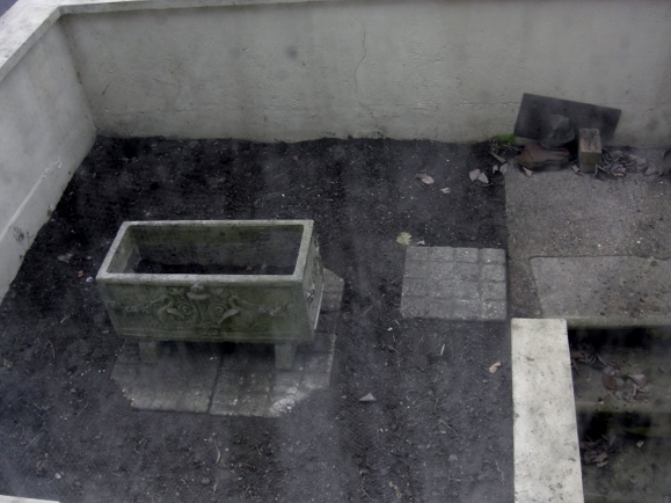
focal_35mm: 42
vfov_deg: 34.3
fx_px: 814
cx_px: 342
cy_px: 276
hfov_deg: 44.8
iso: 80
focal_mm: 7.9
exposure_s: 1/160
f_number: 2.8
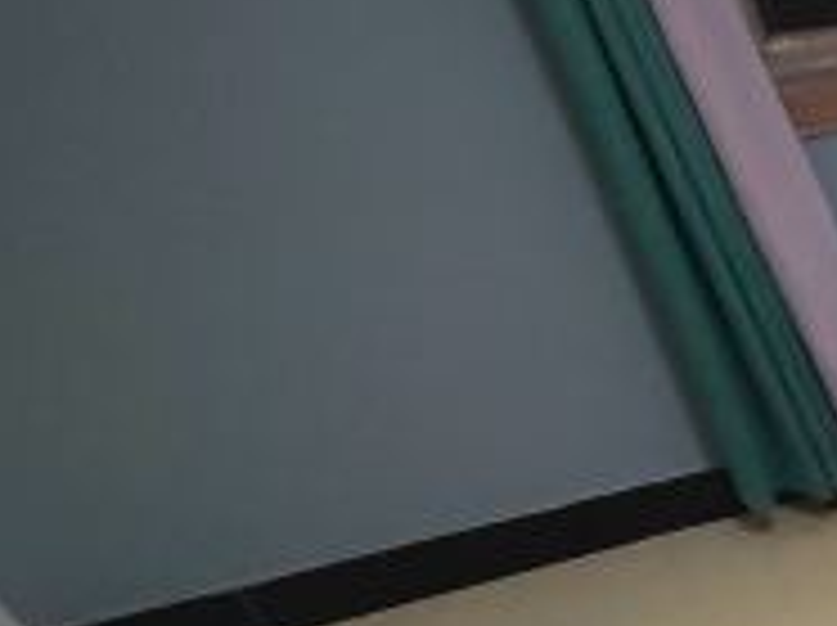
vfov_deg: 23.9
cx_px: 1647
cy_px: 739
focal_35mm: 56
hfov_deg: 19.7
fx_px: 1352
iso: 500
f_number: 2.2
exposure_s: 1/33
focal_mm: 1.76
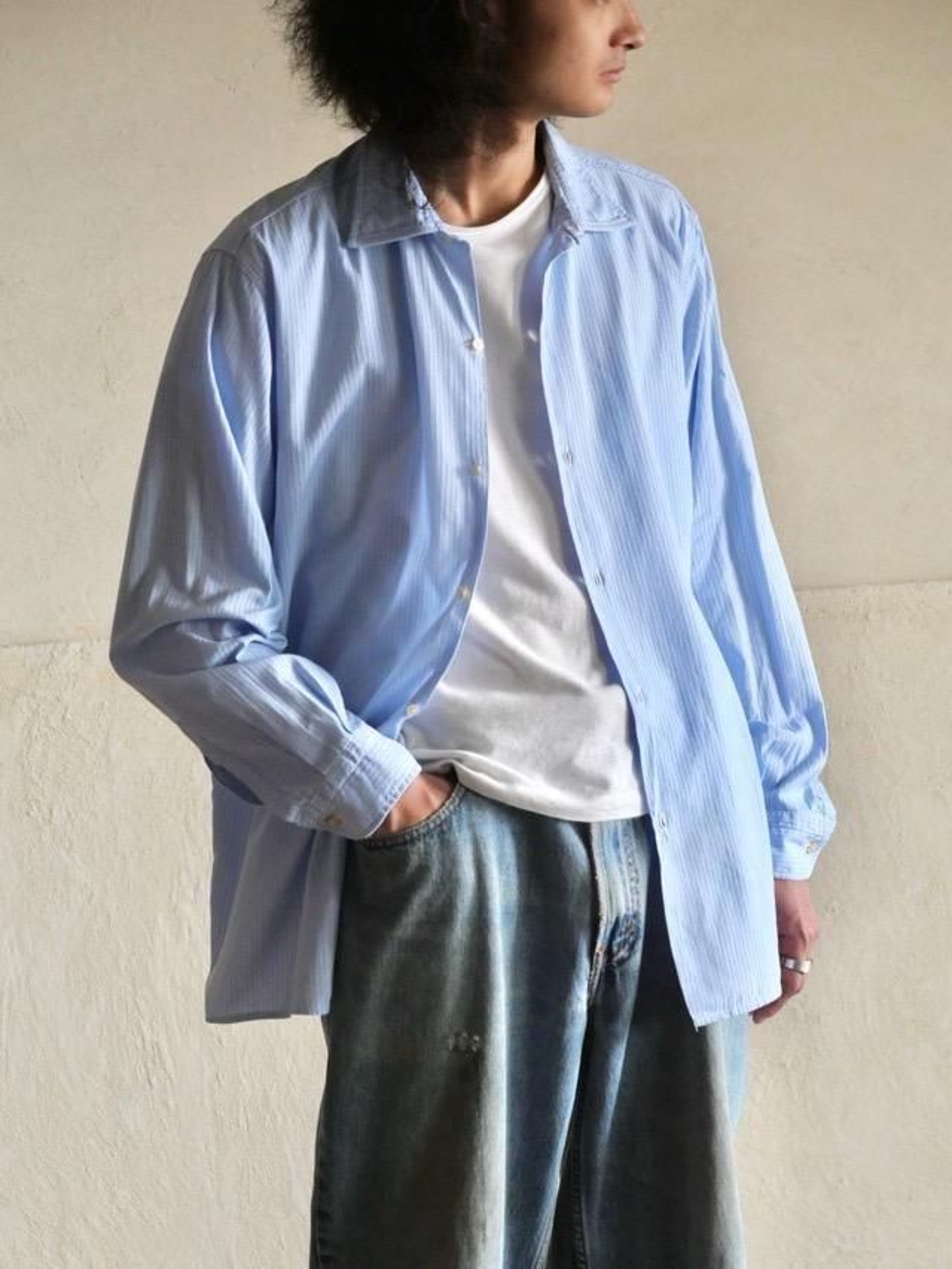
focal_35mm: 108
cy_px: 634
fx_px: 3959
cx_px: 476
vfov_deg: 18.2
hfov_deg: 13.7
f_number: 4
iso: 2000
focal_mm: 54
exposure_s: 1/125
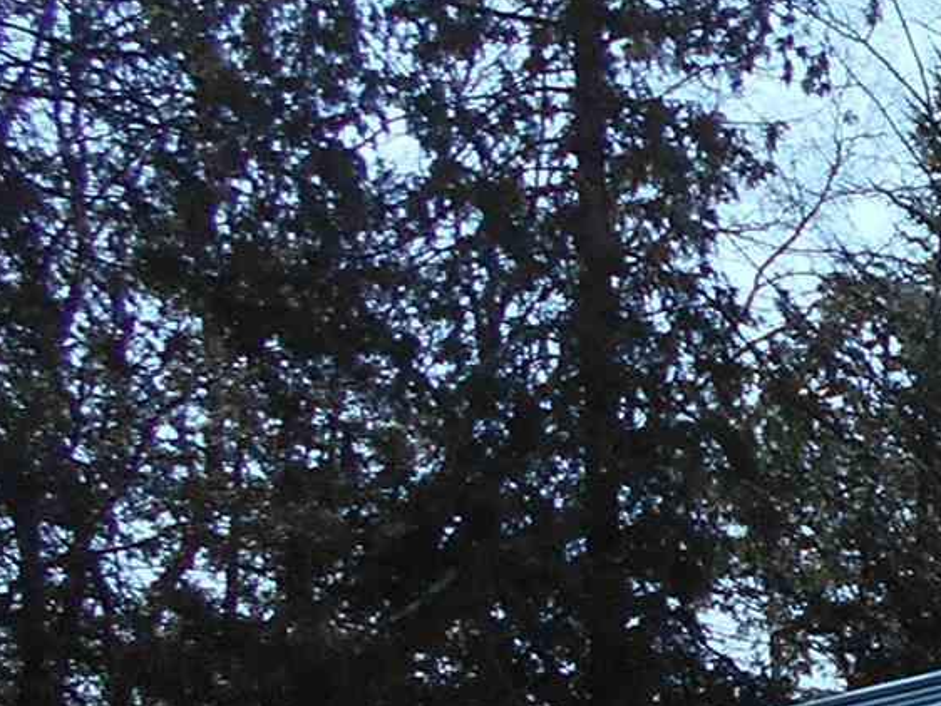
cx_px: 2267
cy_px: 1302
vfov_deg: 9.9
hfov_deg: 11.5
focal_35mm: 142
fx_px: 3862
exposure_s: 1/640
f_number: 3.2
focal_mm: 4.6
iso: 80
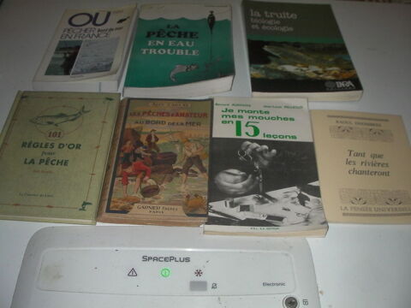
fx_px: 451
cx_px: 206
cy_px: 154
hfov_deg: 49.0
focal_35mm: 38
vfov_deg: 37.7
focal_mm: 6.3
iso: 200
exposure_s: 1/30
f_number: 5.6
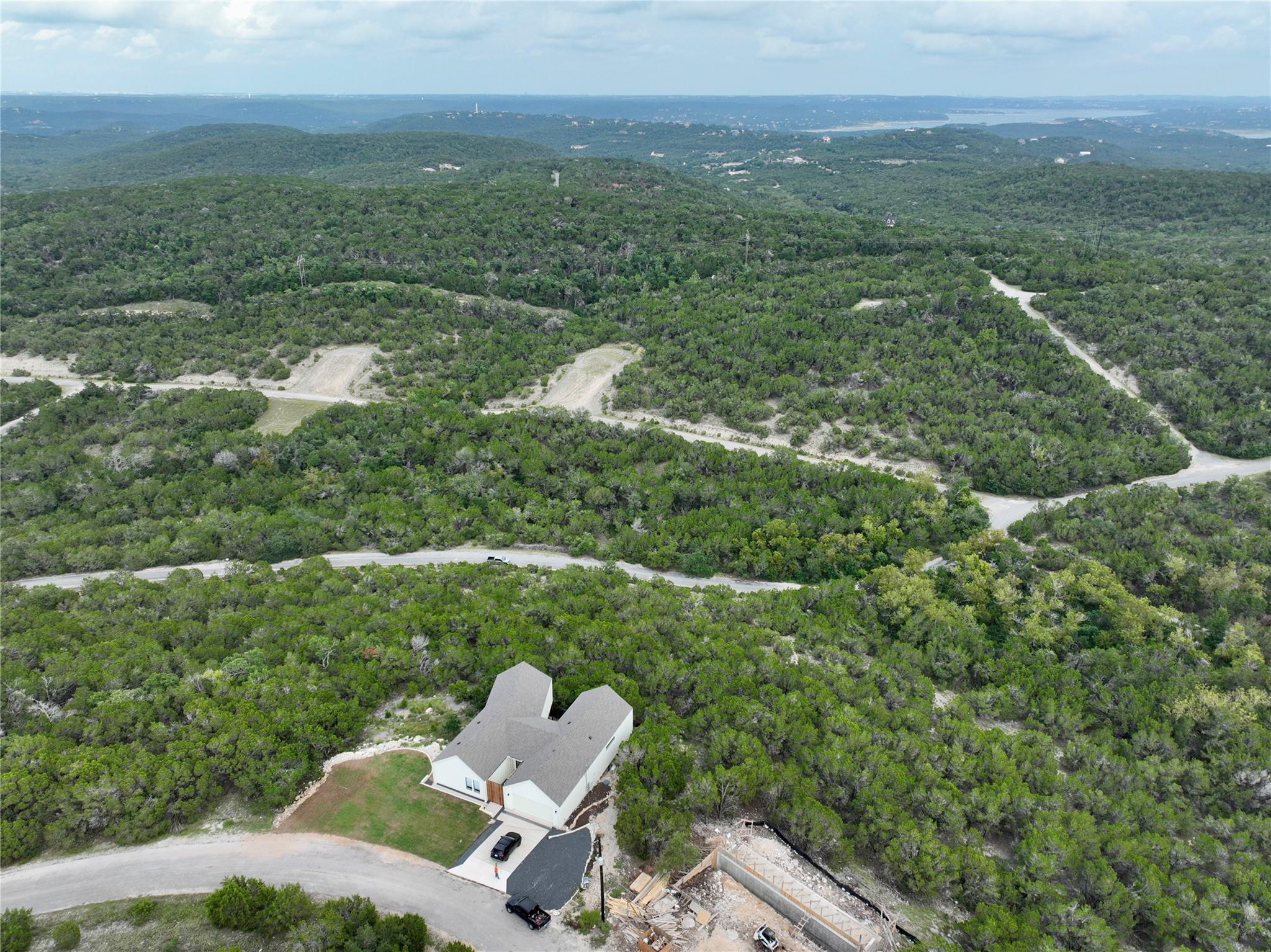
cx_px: 636
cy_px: 476
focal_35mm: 24
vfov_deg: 56.8
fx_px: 881
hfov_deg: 71.6
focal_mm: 12.29
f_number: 2.8
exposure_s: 1/640
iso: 150
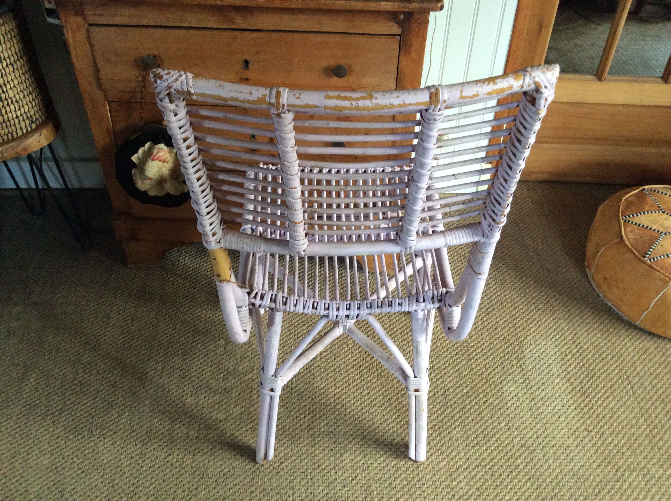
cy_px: 250
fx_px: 619
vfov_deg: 44.1
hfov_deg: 56.9
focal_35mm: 32
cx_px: 336
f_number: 2.4
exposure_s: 1/25
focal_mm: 3.3
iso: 250
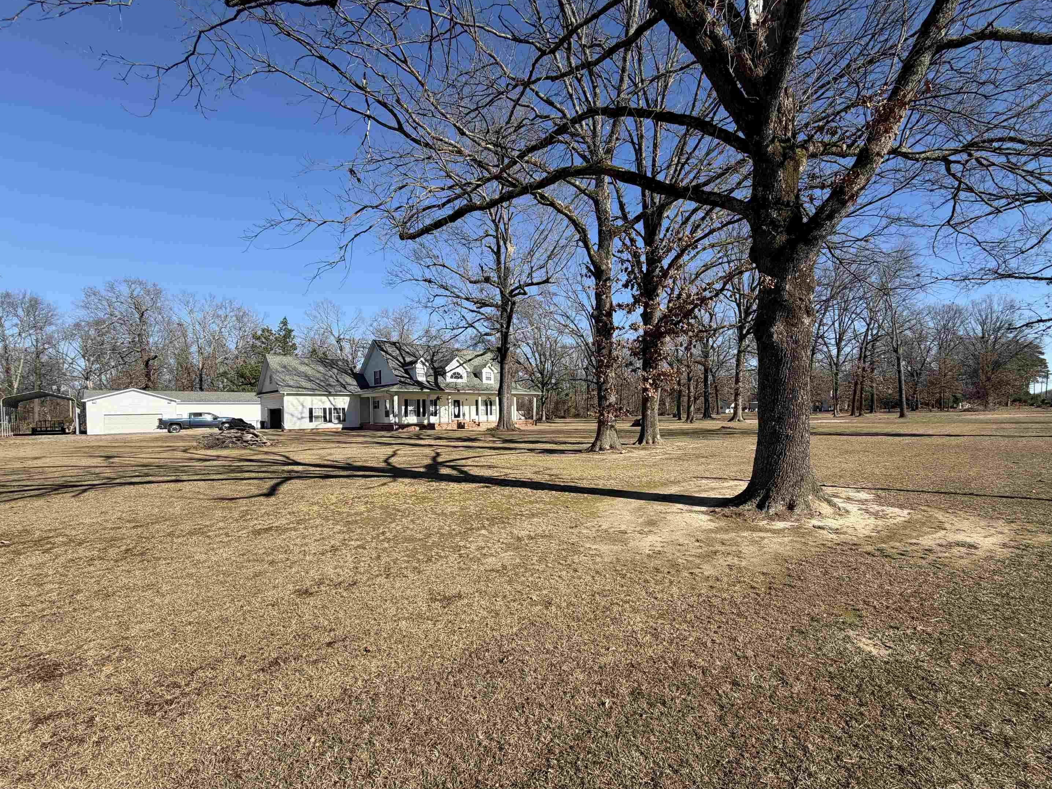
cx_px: 552
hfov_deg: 98.1
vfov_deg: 81.7
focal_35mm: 15
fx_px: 456
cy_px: 417
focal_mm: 2.22
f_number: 2.2
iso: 25
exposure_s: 1/770
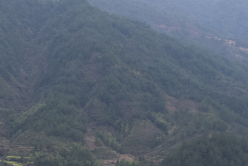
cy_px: 175
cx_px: 243
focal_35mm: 166
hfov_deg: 12.3
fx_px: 1141
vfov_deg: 8.2
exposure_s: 1/200
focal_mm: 35
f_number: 10
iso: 400
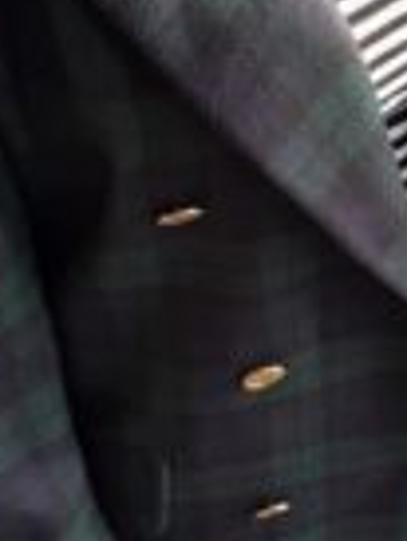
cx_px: 344
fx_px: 1096
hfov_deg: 20.7
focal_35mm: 70
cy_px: 193
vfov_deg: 27.6
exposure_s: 1/296
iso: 80
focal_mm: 6.76
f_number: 1.78
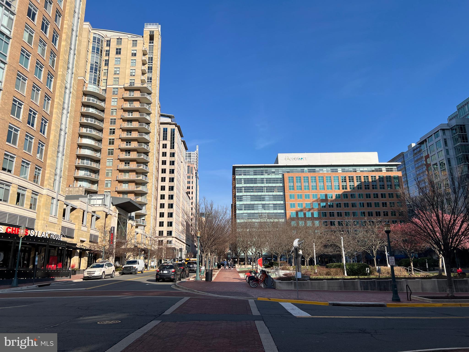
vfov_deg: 53.1
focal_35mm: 26
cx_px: 234
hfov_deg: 67.3
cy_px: 176
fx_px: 352
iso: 50
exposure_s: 1/4444
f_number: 1.5
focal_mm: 5.7
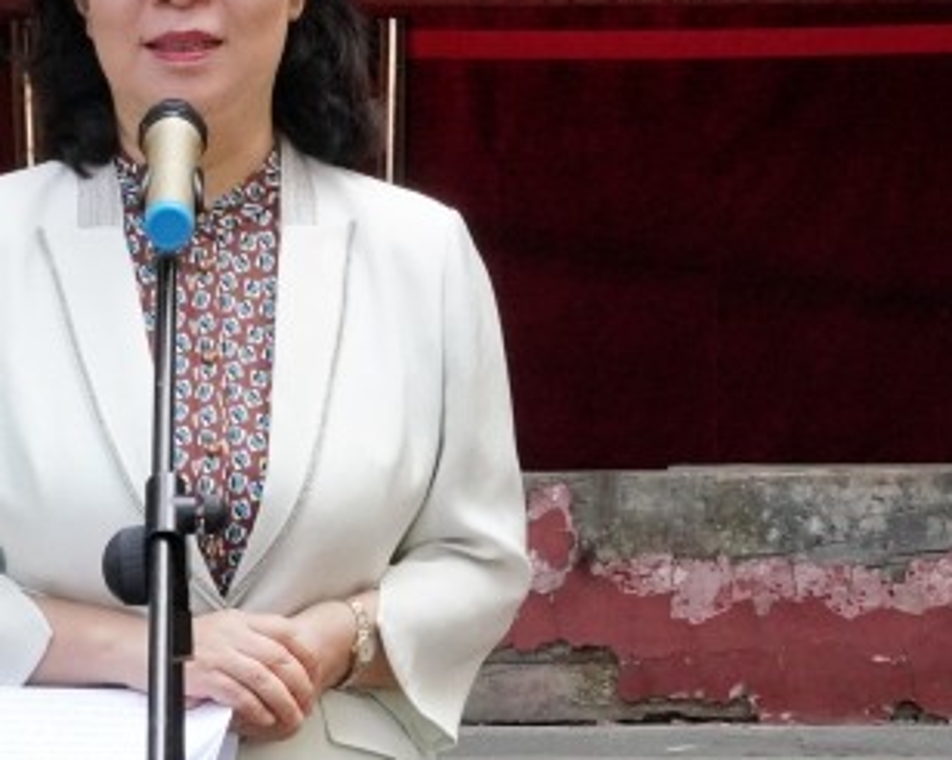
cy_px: 573
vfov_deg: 7.1
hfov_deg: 8.9
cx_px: 99
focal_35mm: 216
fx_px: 6082
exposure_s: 1/100
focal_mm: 59
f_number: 22
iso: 5000
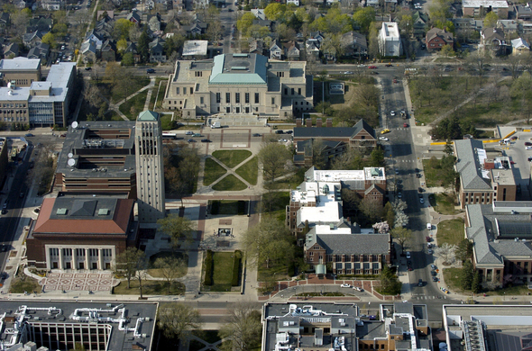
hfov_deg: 19.5
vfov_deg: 13.0
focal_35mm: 105
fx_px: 1548
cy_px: 176
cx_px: 266
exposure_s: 1/2000
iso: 250
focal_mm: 70
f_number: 4.5
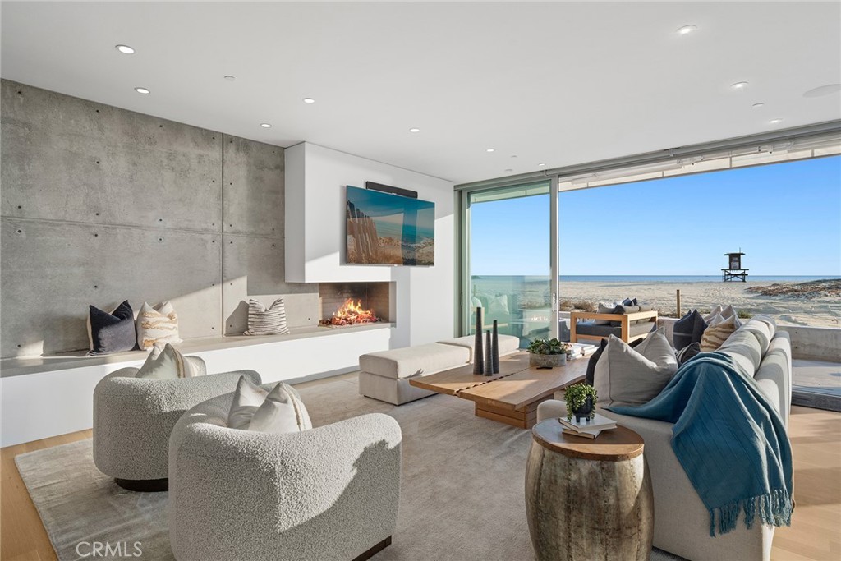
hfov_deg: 90.0
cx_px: 420
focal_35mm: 18
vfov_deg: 67.4
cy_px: 280
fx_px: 421
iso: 320
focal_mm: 18
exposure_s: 1/100
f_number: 8
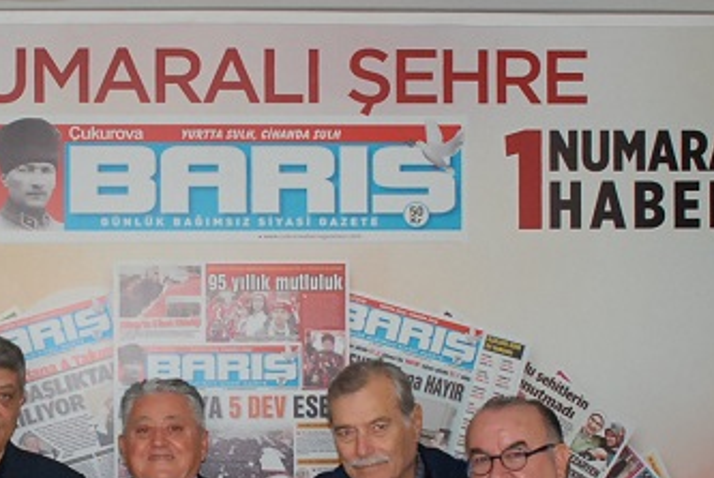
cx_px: 152
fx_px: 1589
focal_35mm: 80
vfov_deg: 17.0
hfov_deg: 24.9
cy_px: 379
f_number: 5
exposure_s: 1/60
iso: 1000
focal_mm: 20
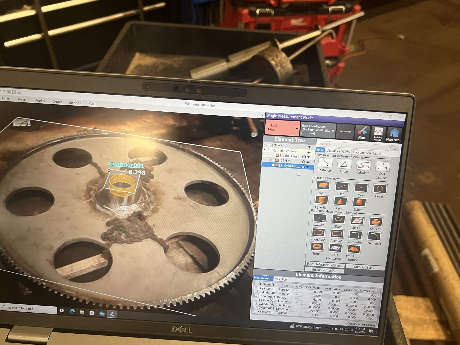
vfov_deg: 51.4
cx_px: 228
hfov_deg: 65.3
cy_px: 174
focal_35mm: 27
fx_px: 359
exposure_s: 1/60
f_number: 1.5
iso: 320
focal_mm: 5.7
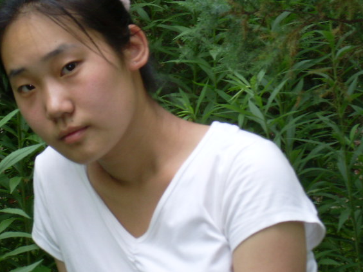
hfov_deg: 9.6
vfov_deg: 7.2
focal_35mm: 207
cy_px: 93
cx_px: 162
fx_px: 2171
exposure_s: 1/90
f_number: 5.6
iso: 100
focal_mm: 18.9
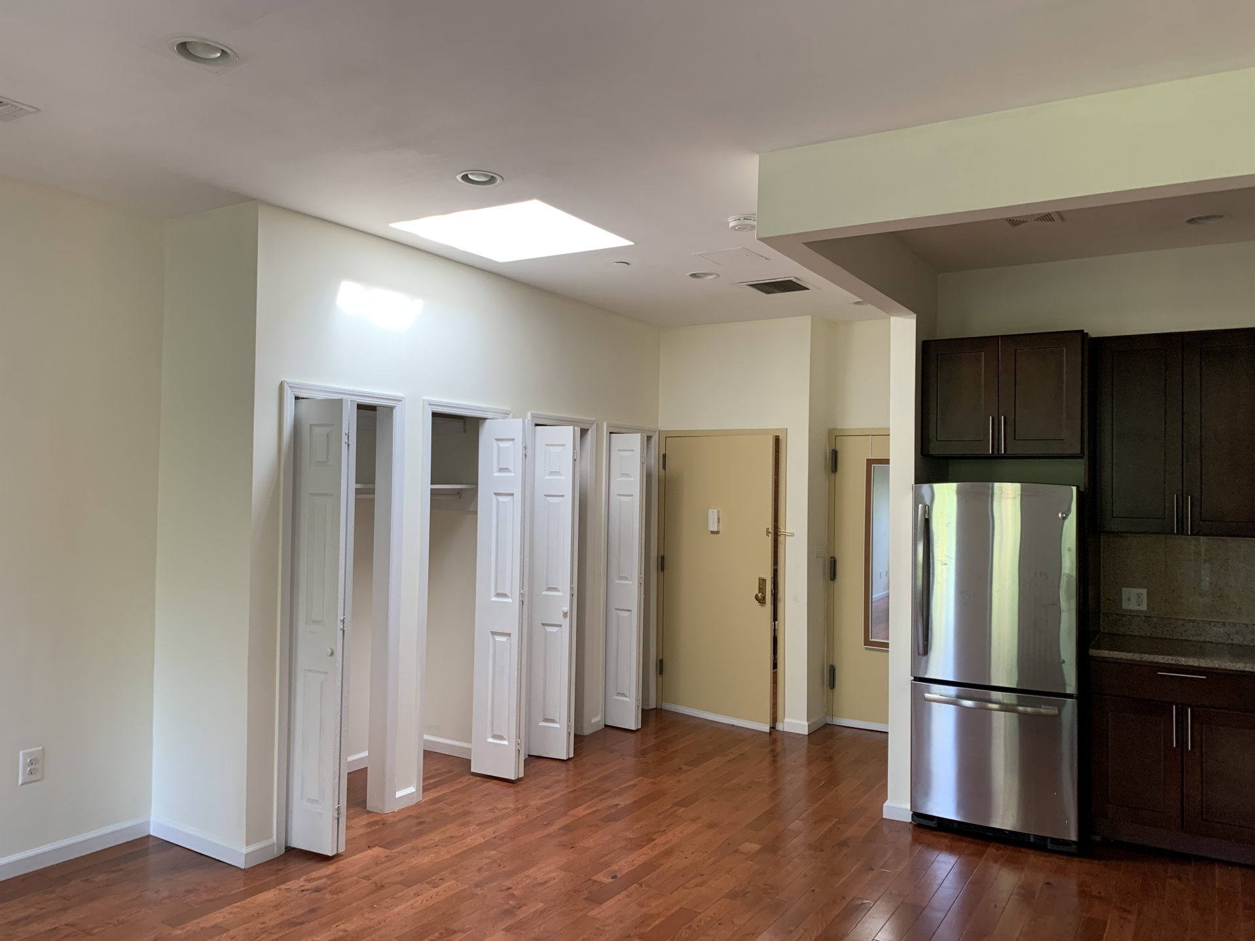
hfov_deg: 67.3
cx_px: 628
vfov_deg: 53.1
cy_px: 470
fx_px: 943
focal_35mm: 26
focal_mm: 4.25
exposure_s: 1/97
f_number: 1.8
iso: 100
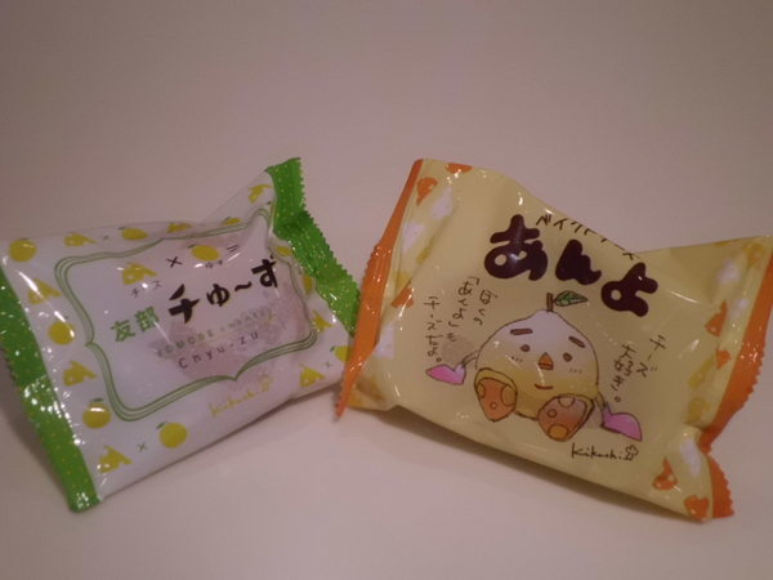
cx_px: 386
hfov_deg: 32.2
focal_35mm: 60
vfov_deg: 24.4
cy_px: 290
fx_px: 1340
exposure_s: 1/125
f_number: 3.9
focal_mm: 10.7
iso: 400
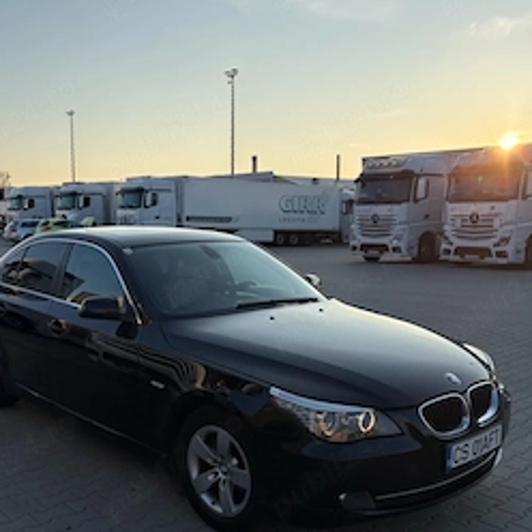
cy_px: 324
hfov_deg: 44.7
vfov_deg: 44.6
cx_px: 217
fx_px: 643
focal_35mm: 37
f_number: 1.6
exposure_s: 1/2283
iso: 50
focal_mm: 5.96
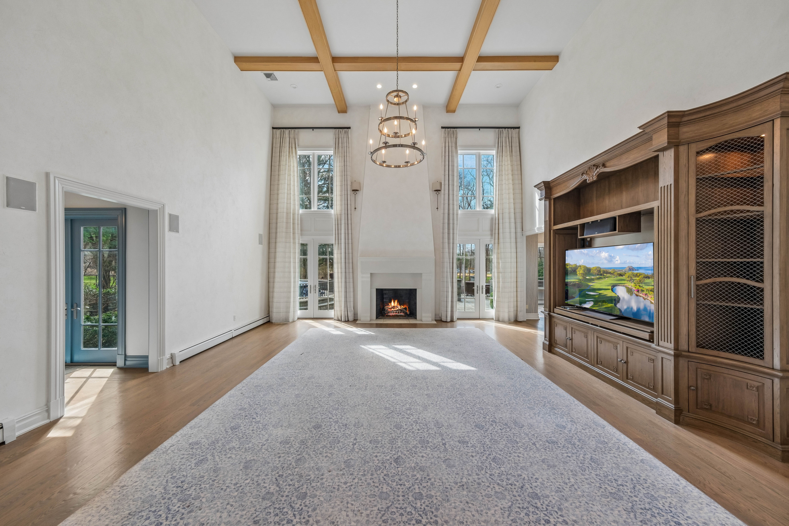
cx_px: 394
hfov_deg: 112.6
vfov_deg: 90.0
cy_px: 263
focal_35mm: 12
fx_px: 263
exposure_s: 1/125
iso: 640
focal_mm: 8
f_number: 5.6
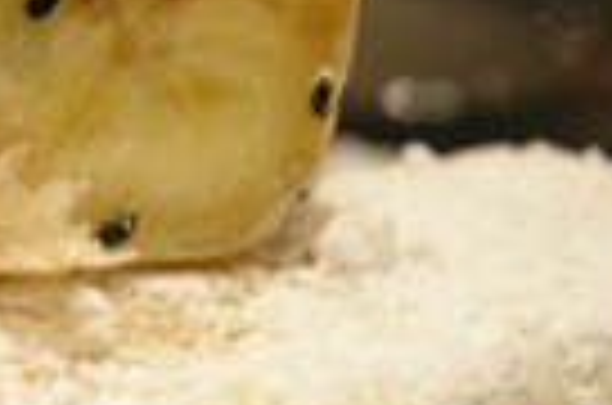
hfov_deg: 5.3
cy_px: 356
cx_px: -220
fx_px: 6547
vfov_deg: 3.5
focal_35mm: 386
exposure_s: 1/10
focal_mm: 70
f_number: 4.5
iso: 800
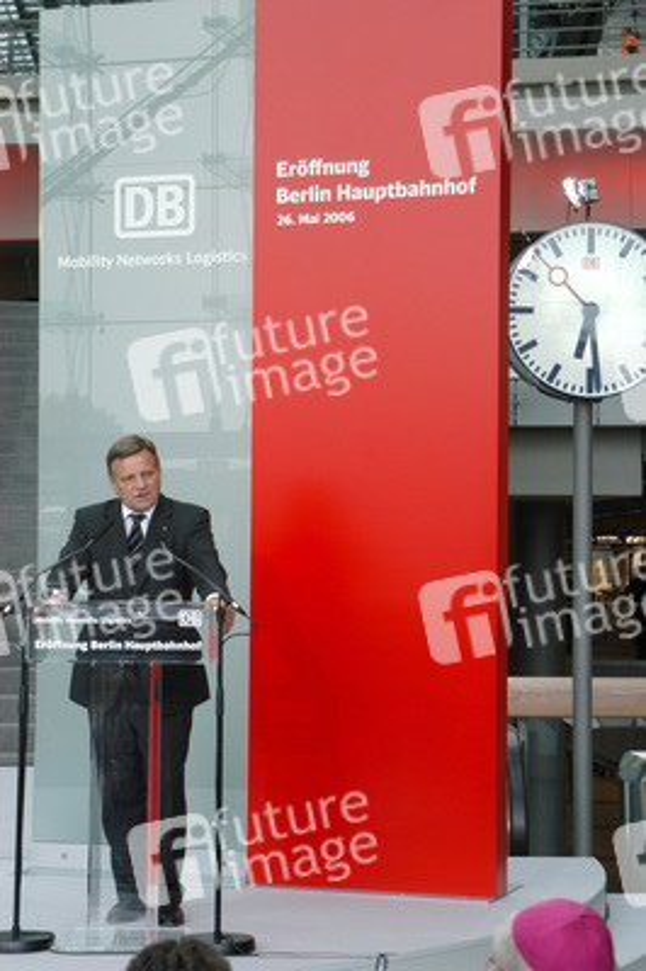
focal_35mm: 84
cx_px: 323
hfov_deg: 16.2
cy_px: 486
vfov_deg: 24.2
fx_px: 2265
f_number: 5
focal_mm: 56
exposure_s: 1/160
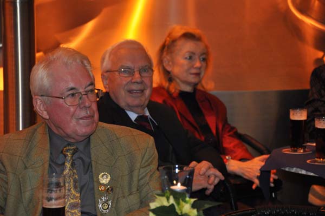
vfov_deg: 7.6
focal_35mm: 180
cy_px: 108
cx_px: 162
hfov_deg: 11.4
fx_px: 1624
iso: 1100
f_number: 5.3
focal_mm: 120
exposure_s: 1/60
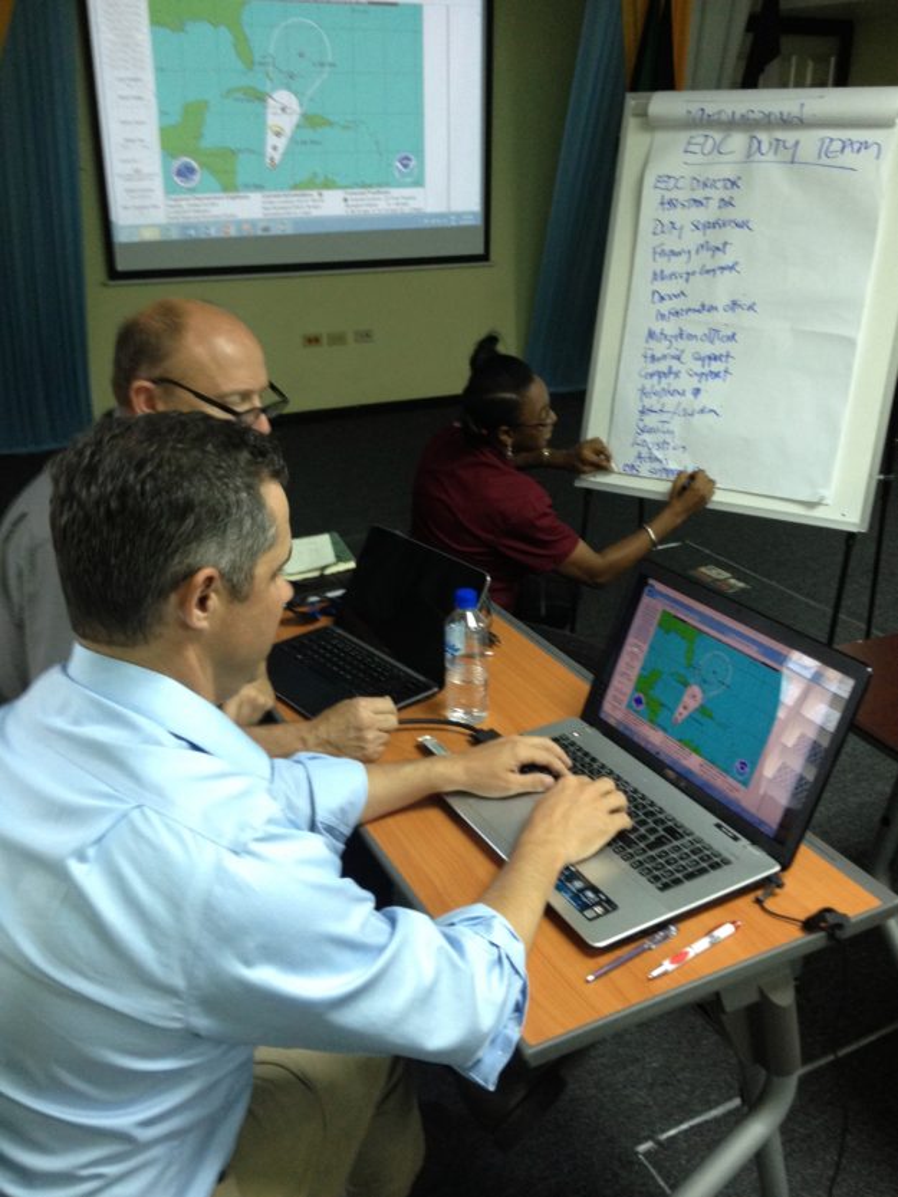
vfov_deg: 52.6
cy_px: 598
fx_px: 1210
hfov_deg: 40.7
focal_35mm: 35
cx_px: 449
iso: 160
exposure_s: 1/20
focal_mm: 4.28
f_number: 2.4
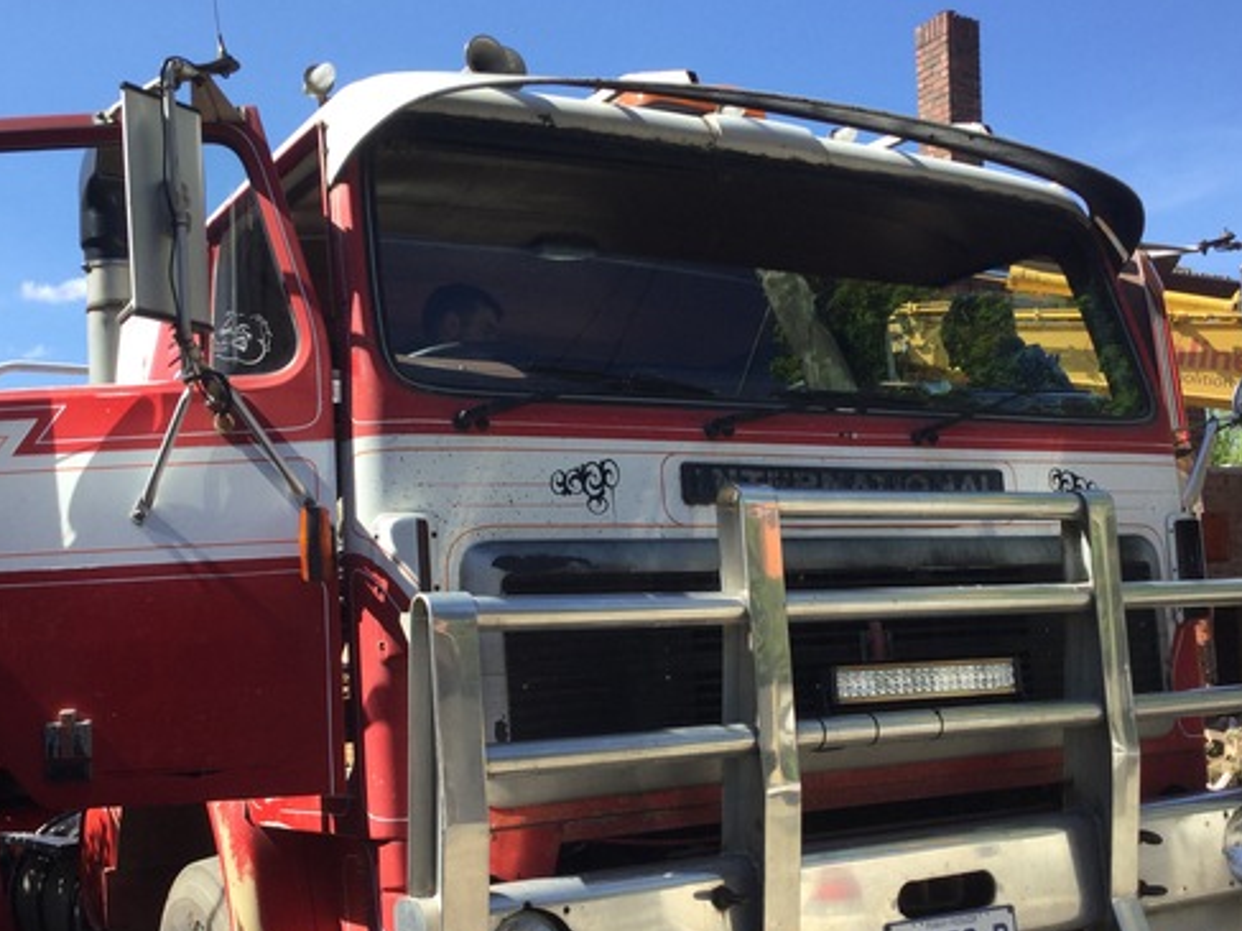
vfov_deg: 34.2
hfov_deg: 44.8
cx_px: 587
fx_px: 1507
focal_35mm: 42
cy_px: 578
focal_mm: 3.3
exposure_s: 1/646
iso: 25
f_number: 2.4
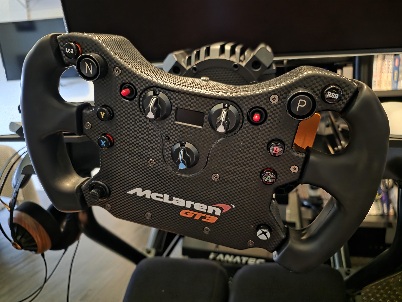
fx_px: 267
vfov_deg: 58.9
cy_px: 151
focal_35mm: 23
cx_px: 201
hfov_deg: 73.9
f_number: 1.7
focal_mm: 6.25
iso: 3200
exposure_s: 1/15
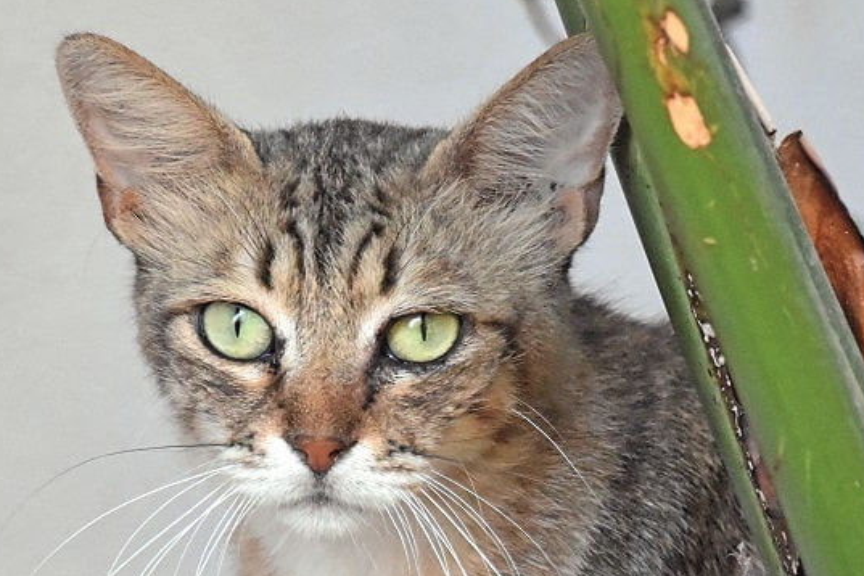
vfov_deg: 2.6
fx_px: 12863
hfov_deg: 3.8
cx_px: 428
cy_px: 376
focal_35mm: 536
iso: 5600
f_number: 6
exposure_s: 1/500
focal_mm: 160
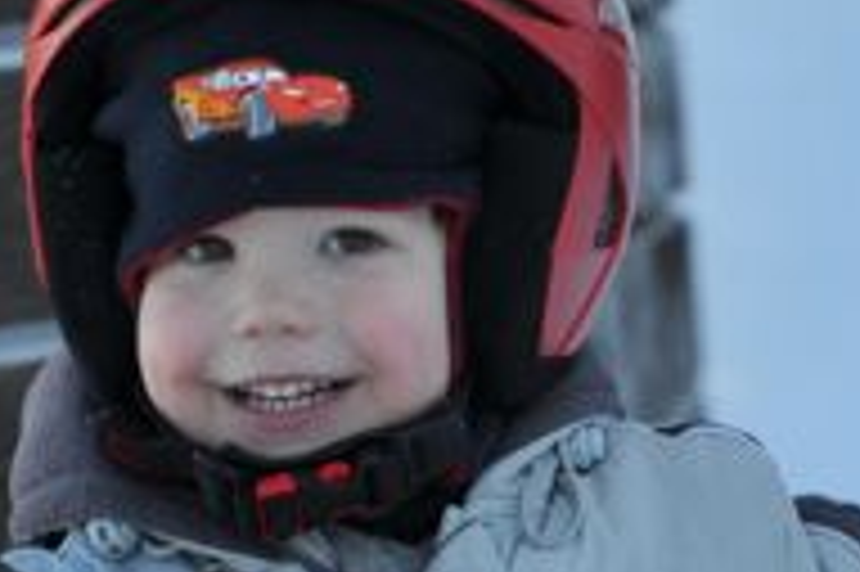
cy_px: 651
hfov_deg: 2.8
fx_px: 17352
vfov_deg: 1.9
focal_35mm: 727
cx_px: 482
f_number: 8
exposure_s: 1/250
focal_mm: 116
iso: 200
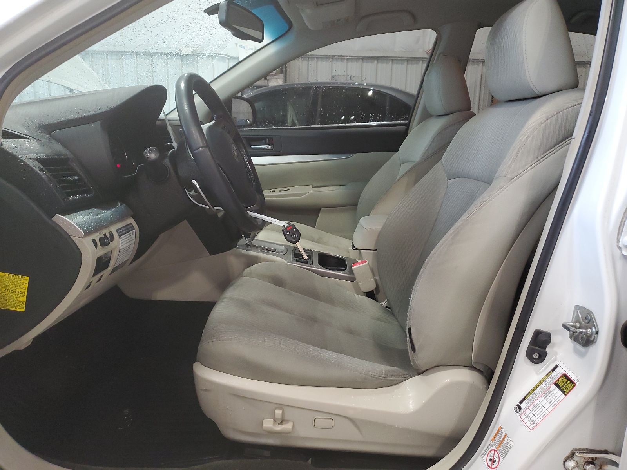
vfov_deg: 53.1
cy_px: 235
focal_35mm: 26
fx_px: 471
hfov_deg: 67.3
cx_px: 314
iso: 199
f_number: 1.5
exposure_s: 1/60.2
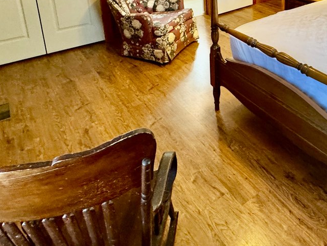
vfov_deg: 37.9
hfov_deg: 51.4
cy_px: -4
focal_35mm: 33
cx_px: 268
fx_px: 312
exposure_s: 1/60
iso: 320
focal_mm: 2.22
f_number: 2.2
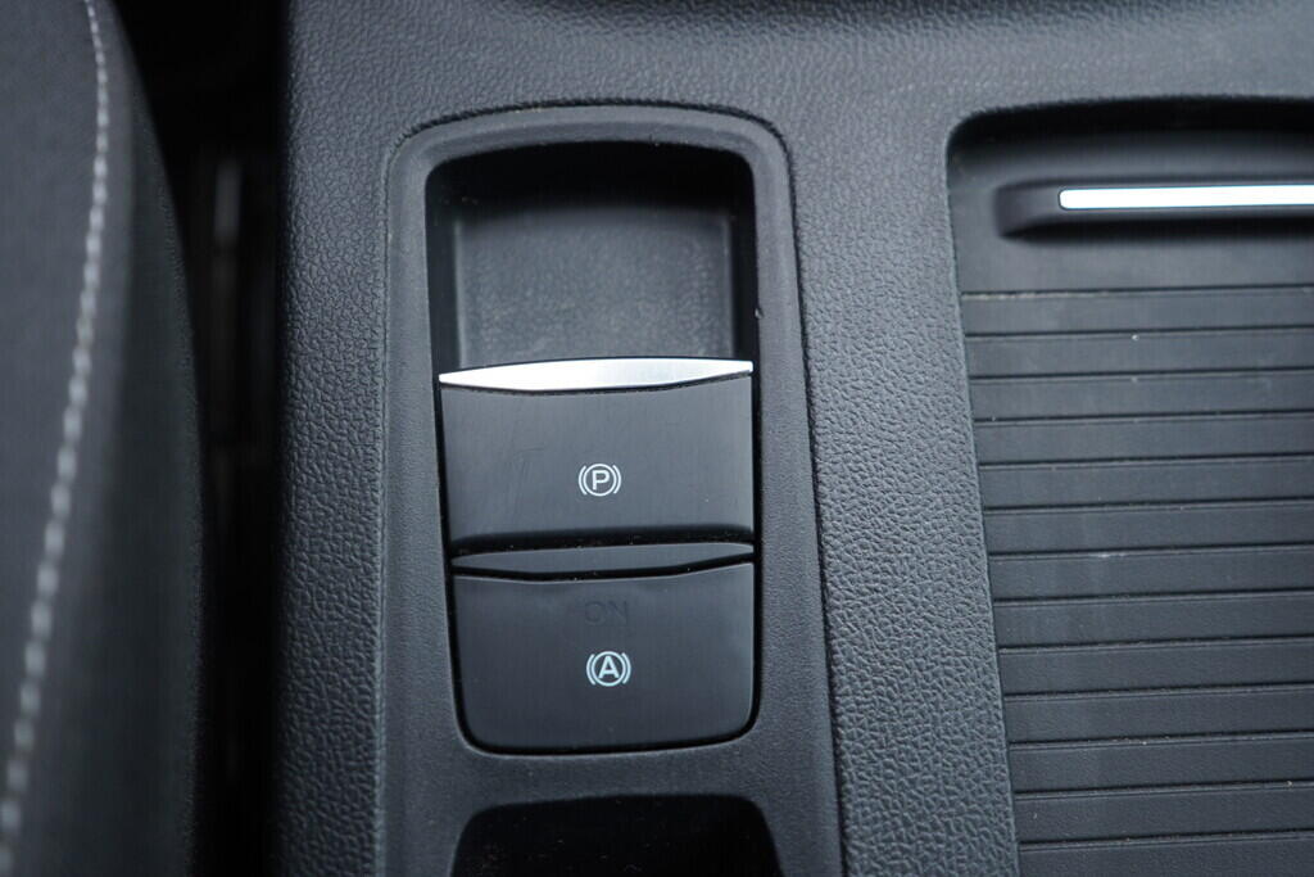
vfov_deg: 36.9
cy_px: 438
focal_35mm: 36
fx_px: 1314
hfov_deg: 53.1
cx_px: 657
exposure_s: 1/40
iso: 320
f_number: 2.8
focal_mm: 24
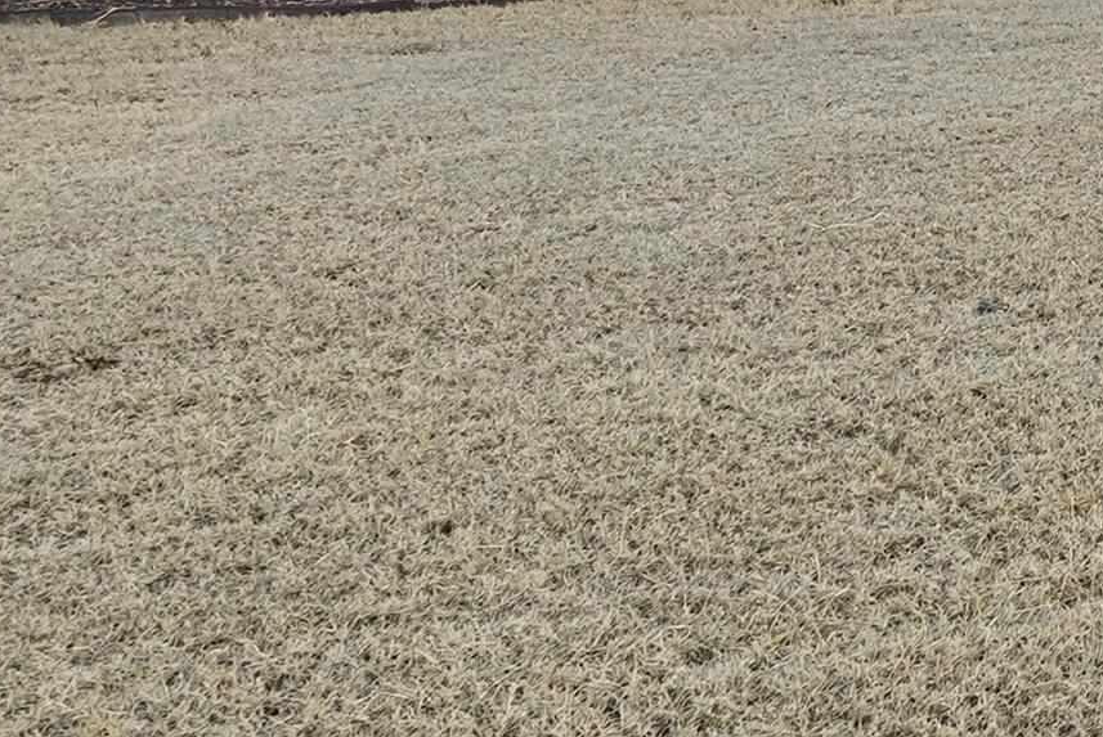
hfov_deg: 22.1
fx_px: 1985
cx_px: 1878
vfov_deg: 19.4
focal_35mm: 65
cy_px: -216
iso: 250
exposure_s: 1/320
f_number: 9
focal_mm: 18.5
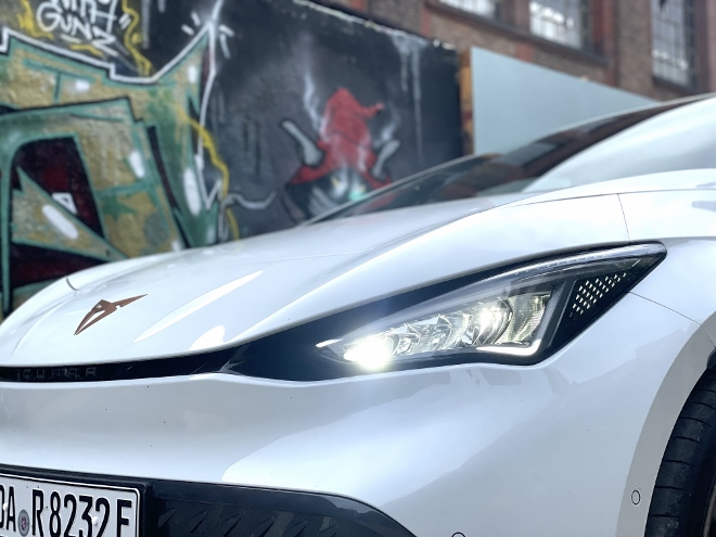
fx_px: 1076
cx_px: 358
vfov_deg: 28.0
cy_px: 268
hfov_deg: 36.8
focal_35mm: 52
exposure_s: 1/1845
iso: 32
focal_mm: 6
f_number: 2
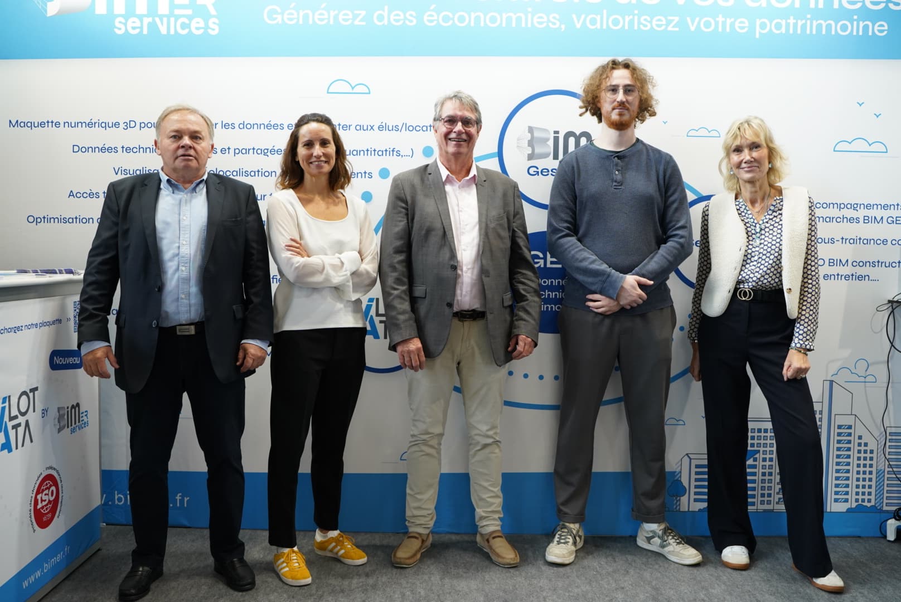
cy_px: 301
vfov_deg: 41.2
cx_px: 450
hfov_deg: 58.7
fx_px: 801
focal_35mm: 32
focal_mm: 32
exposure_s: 1/200
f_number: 3.5
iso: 1600
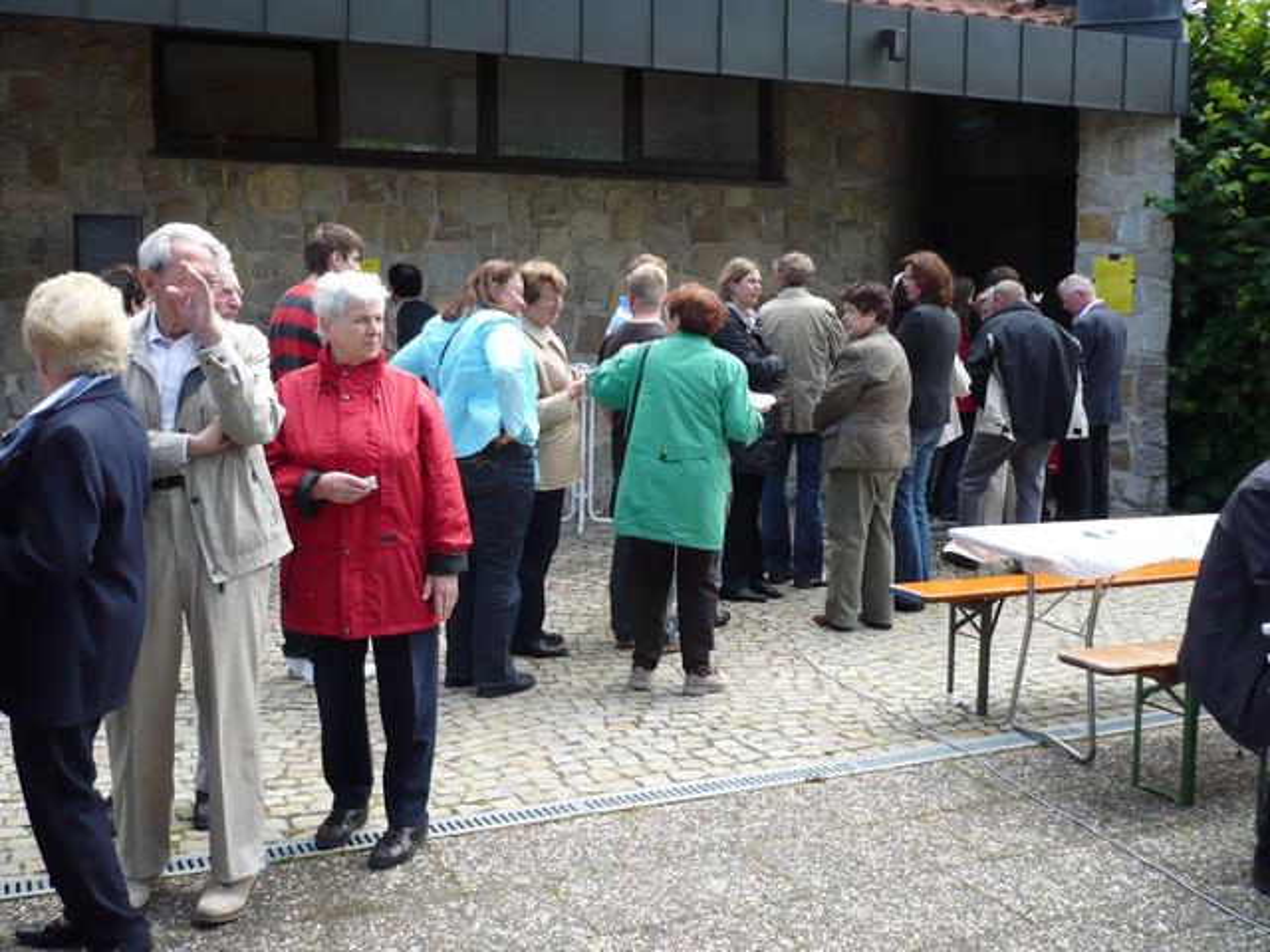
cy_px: 476
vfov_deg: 37.7
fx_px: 1394
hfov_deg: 49.0
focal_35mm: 38
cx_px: 635
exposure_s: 1/320
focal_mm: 5.8
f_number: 2.8
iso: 100
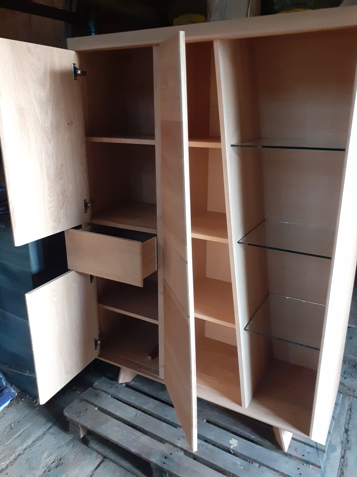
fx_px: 371
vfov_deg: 65.3
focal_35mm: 27
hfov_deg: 51.4
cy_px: 238
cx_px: 178
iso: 400
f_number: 1.9
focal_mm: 3.6
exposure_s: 1/25
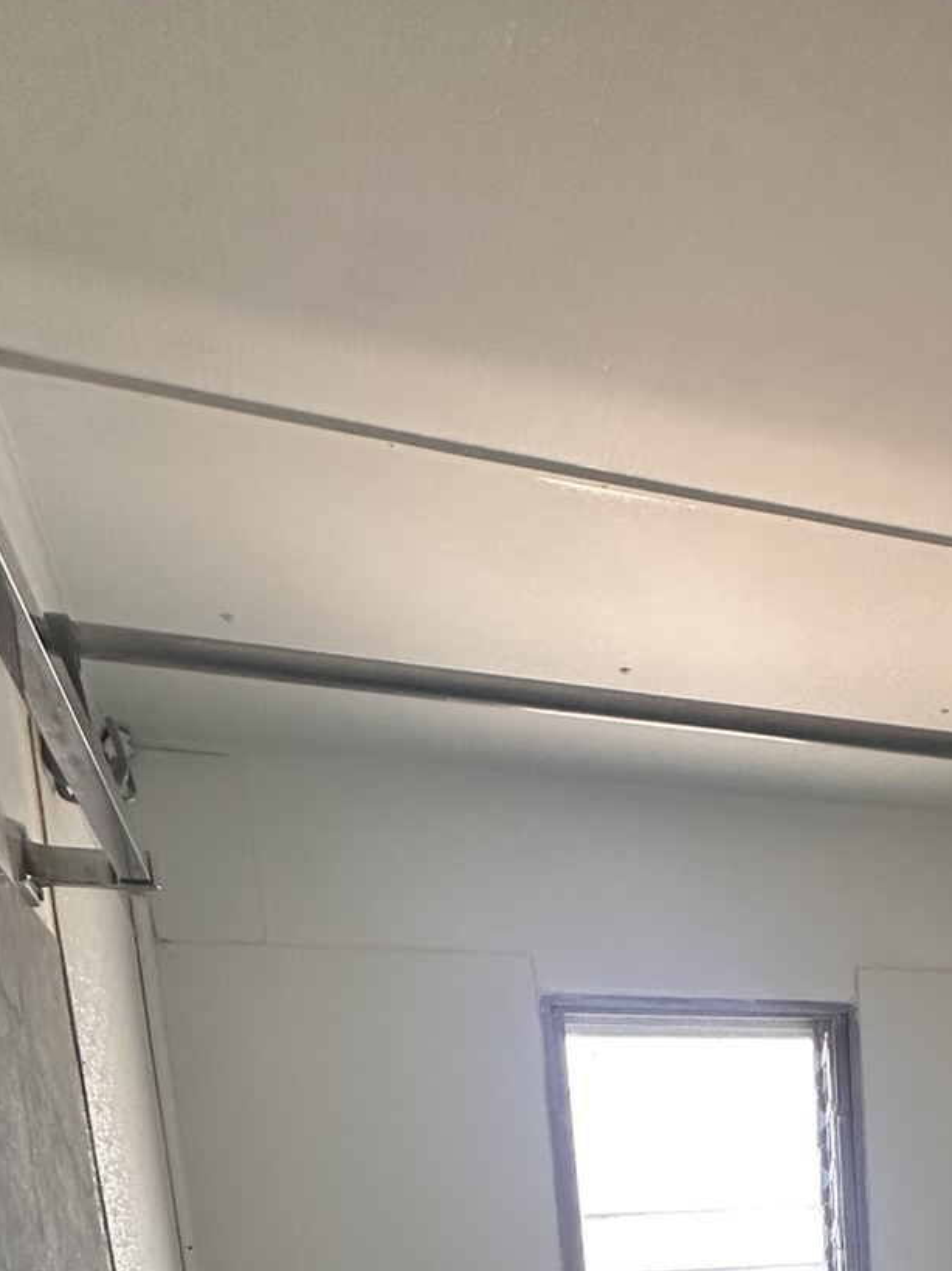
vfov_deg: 39.7
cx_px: 862
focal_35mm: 35
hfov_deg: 37.9
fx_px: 1284
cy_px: 1484
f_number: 2.2
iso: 125
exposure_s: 1/99
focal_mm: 2.22
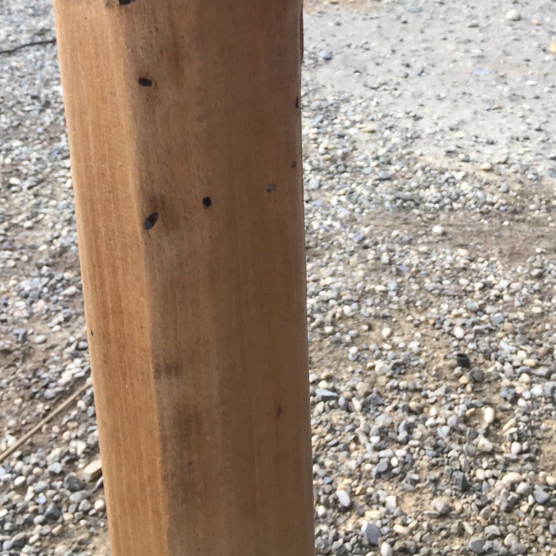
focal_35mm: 50
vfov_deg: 32.3
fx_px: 909
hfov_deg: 34.0
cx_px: 271
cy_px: 56
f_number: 2.2
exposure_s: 1/195
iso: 32
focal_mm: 4.15
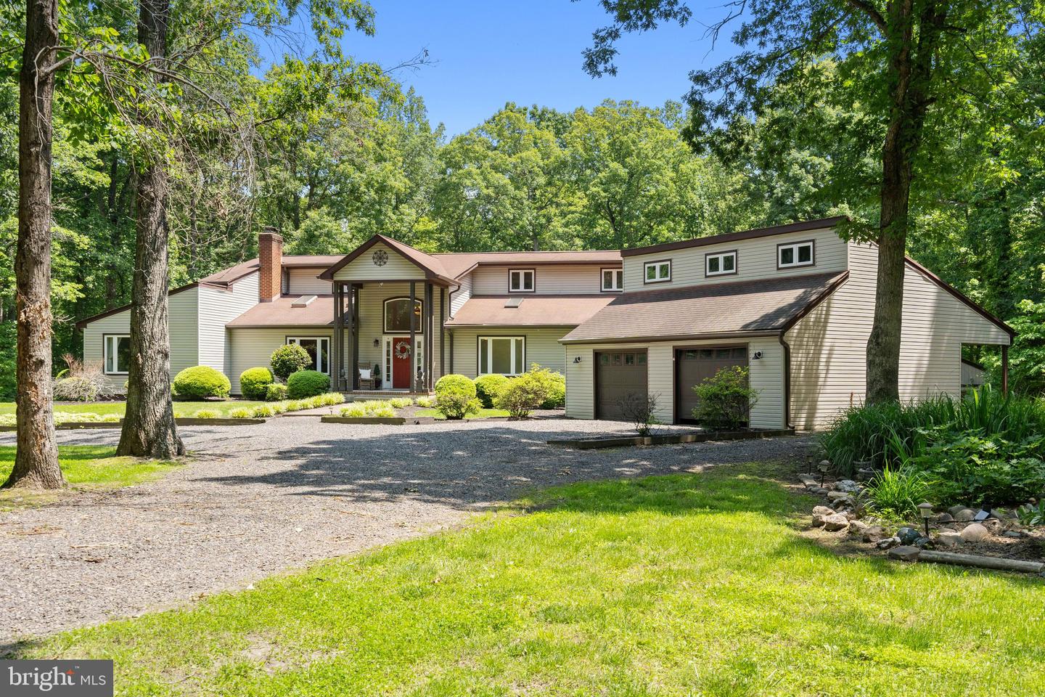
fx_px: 1016
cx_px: 522
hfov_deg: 54.4
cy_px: 348
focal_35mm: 35
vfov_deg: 37.9
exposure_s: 1/160
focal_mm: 35
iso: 250
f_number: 10
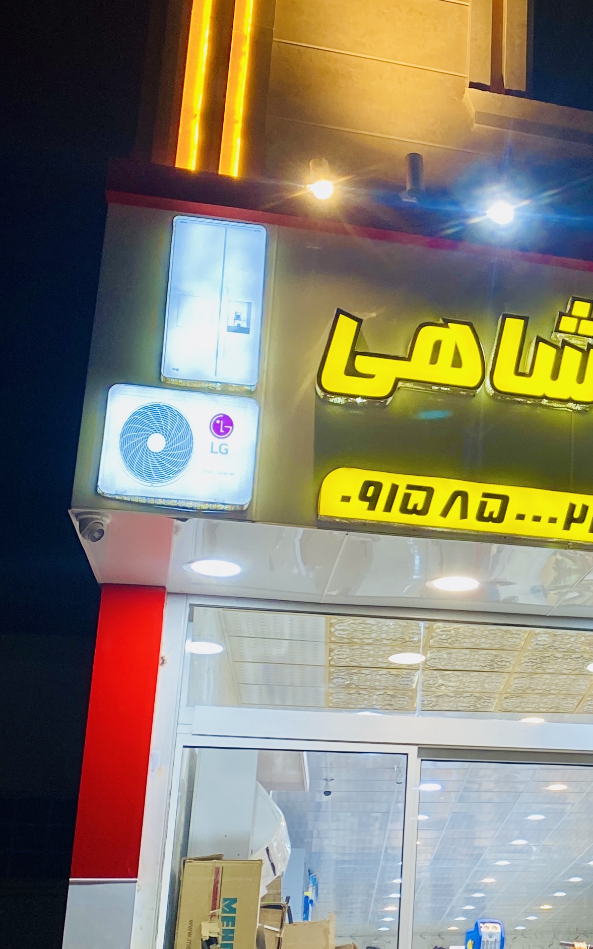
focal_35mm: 59
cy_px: 509
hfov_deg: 20.3
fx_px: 1525
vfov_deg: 34.5
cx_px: 749
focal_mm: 4.25
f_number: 1.8
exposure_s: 1/100
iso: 125
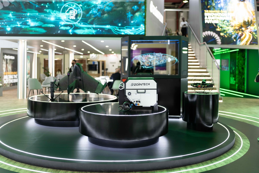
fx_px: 252
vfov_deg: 37.9
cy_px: 86
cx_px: 130
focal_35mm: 35
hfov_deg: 54.4
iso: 200
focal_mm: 35
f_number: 1.2
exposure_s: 1/200
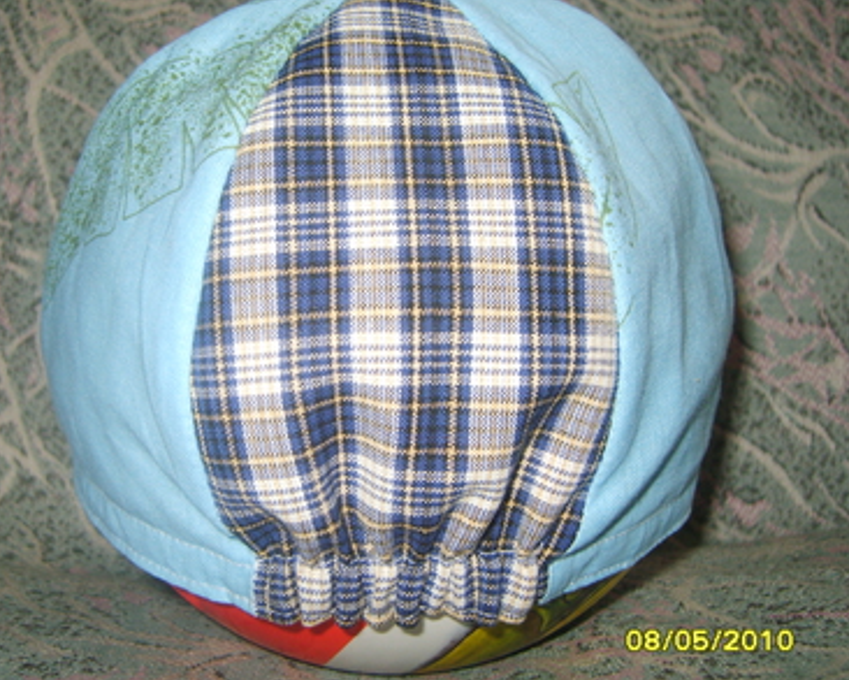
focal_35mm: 42
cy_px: 330
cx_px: 364
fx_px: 1056
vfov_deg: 35.7
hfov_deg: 43.7
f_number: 2.8
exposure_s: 1/30
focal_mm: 7.4
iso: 100
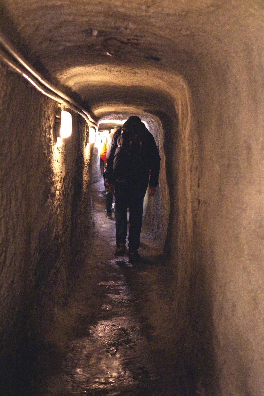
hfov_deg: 26.0
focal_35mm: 52
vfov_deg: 38.2
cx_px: 132
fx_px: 572
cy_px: 198
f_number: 2.4
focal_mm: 35
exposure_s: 1/50
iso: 12800
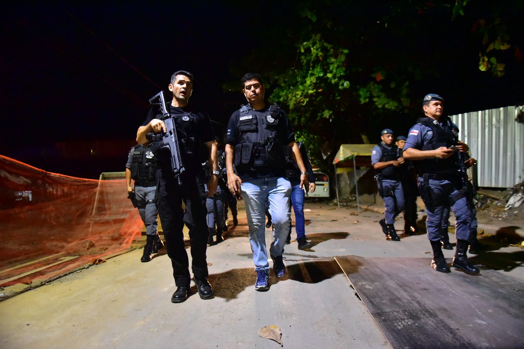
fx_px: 349
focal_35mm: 24
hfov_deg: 73.7
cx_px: 262
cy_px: 174
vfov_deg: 53.1
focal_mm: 24
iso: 10000
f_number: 2.8
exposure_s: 1/400
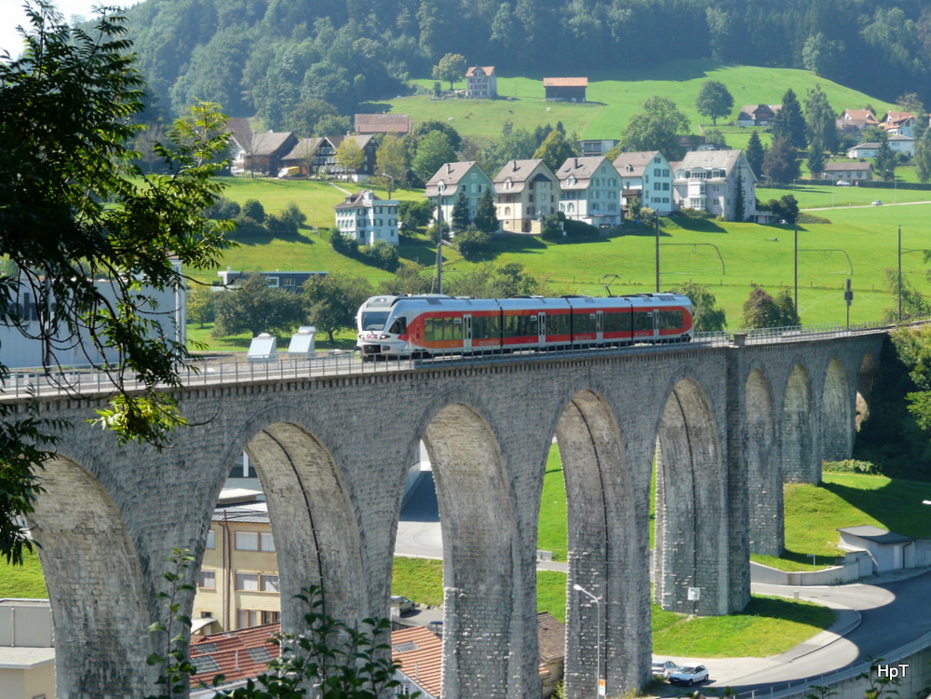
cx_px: 466
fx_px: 2932
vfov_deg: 13.6
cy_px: 350
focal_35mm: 109
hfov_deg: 18.0
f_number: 5
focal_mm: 18
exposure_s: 1/200
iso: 100
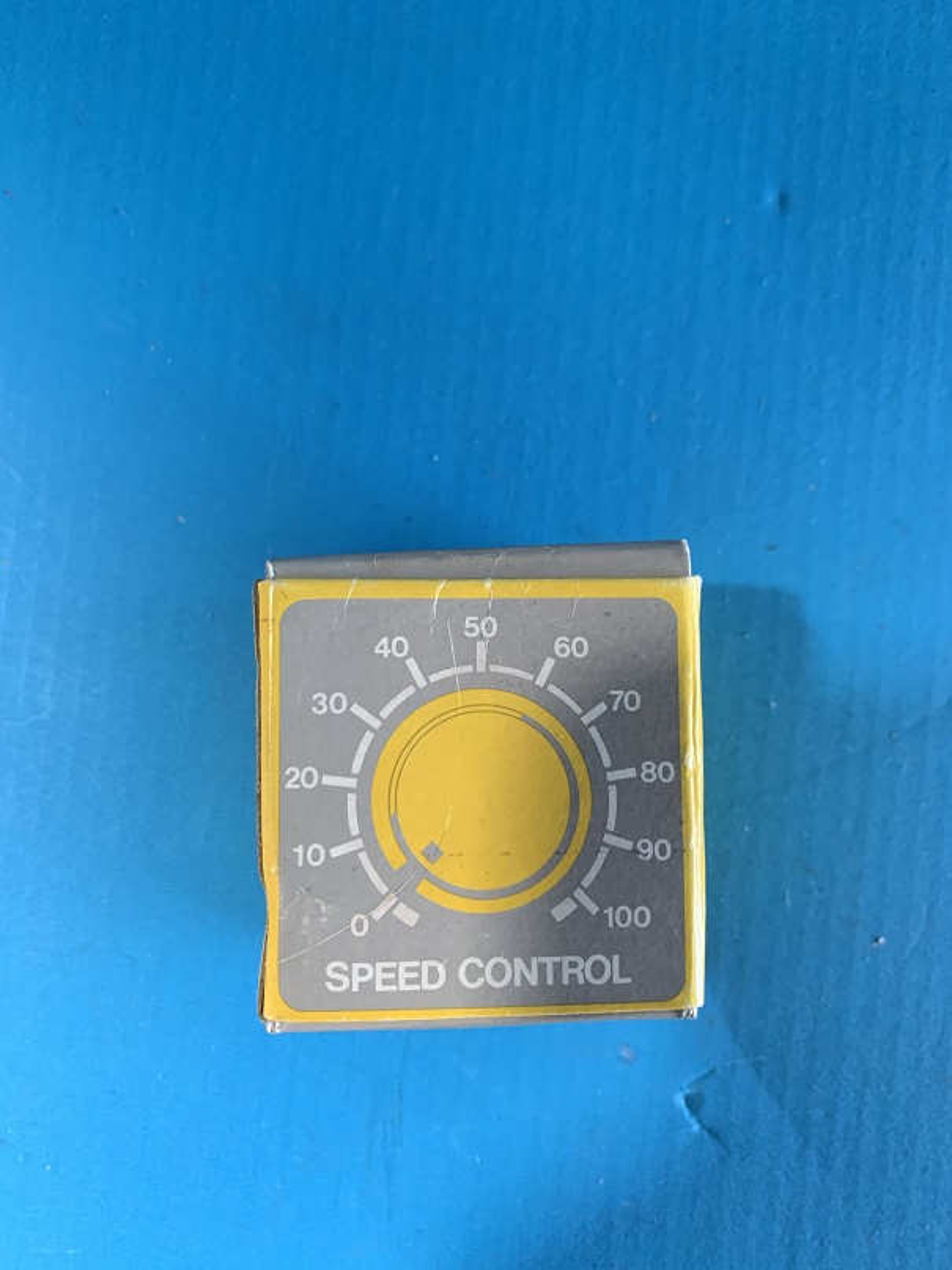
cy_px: 635
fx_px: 954
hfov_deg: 53.1
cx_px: 476
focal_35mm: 26
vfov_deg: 67.3
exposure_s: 1/60
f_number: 1.8
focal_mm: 4.25
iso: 160
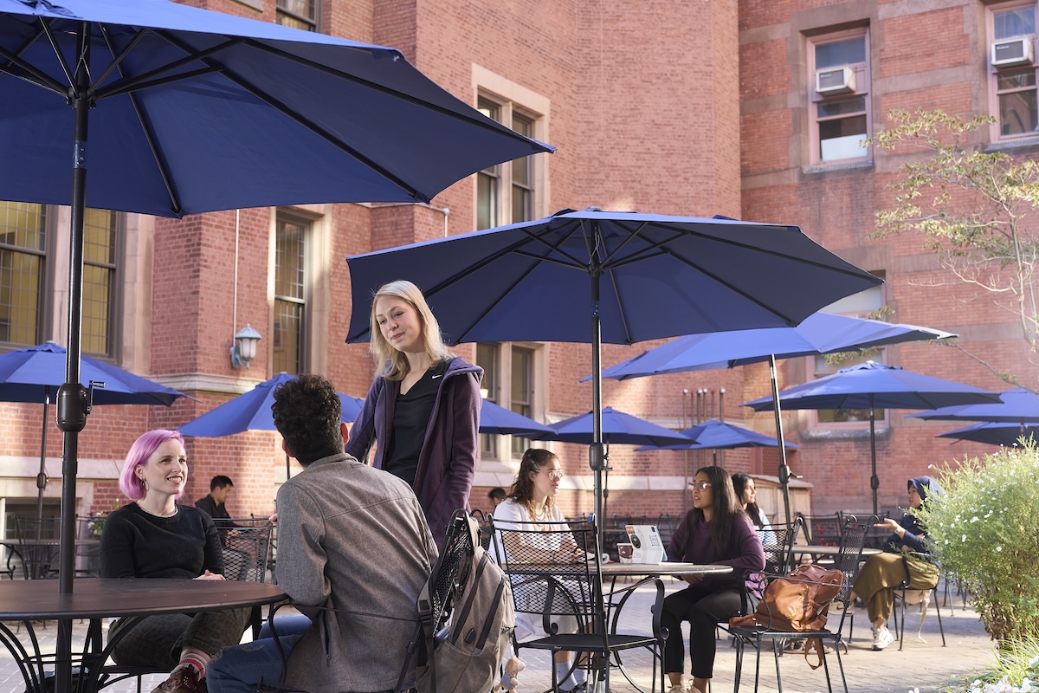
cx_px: 520
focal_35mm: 50
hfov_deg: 39.6
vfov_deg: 27.0
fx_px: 1443
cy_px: 346
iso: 640
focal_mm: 50
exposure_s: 1/125
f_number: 5
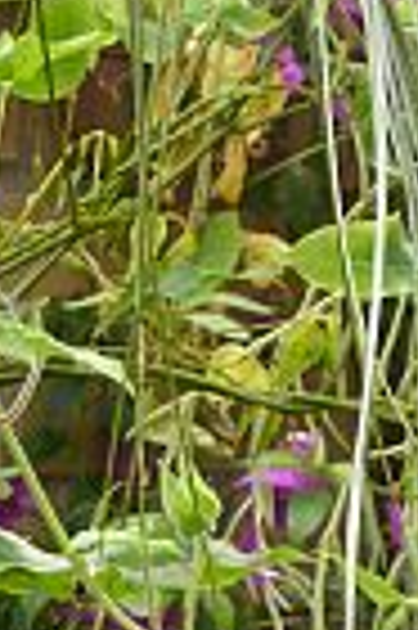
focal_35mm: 309
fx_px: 5395
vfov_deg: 6.7
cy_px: 621
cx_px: 733
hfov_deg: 4.4
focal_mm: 10.9
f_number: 4.3
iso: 100
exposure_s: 1/60
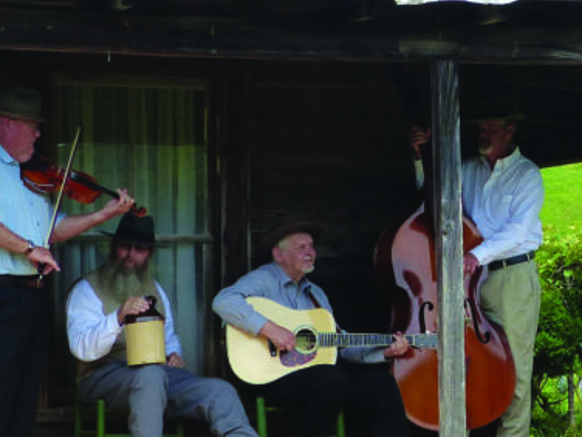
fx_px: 2287
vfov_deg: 10.9
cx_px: 376
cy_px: 155
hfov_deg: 14.5
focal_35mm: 136
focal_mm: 9.1
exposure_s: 1/320
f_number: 4
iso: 160
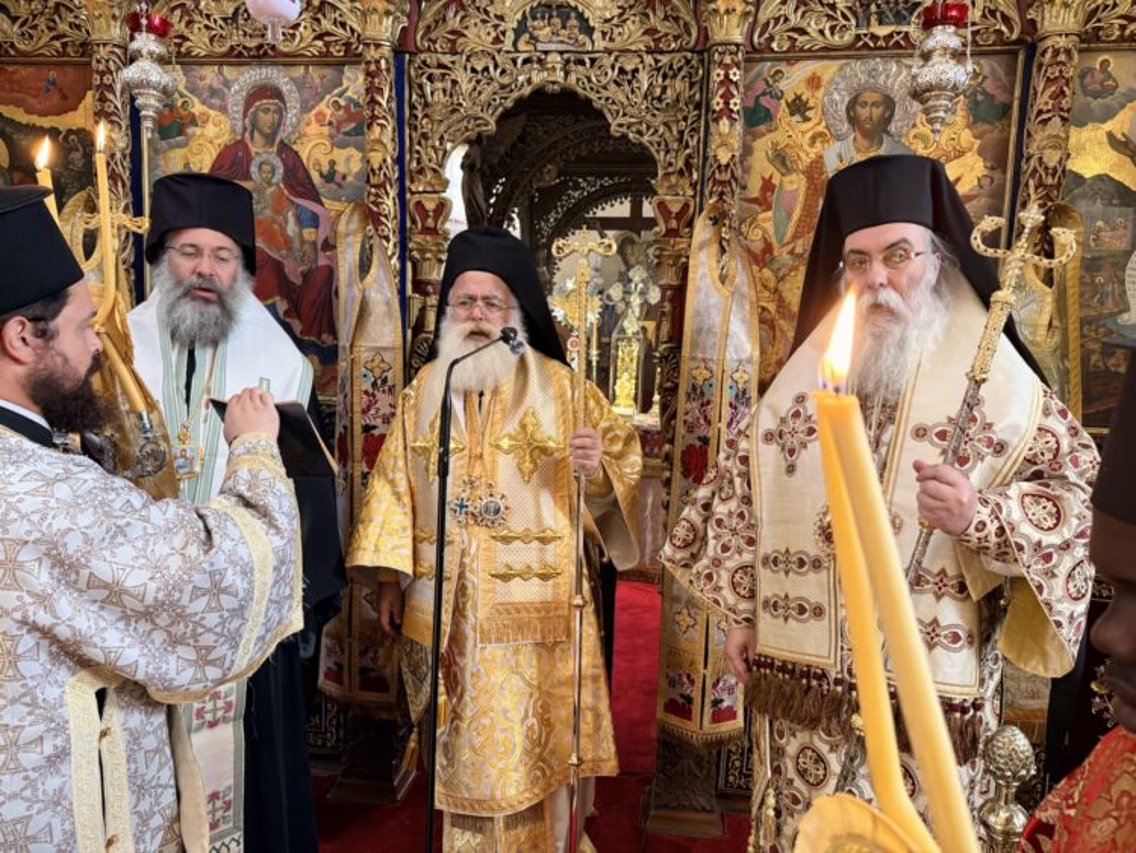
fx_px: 788
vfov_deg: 56.8
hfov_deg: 71.6
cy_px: 426
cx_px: 568
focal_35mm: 24
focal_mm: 6.76
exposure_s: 1/60
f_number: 1.78
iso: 320
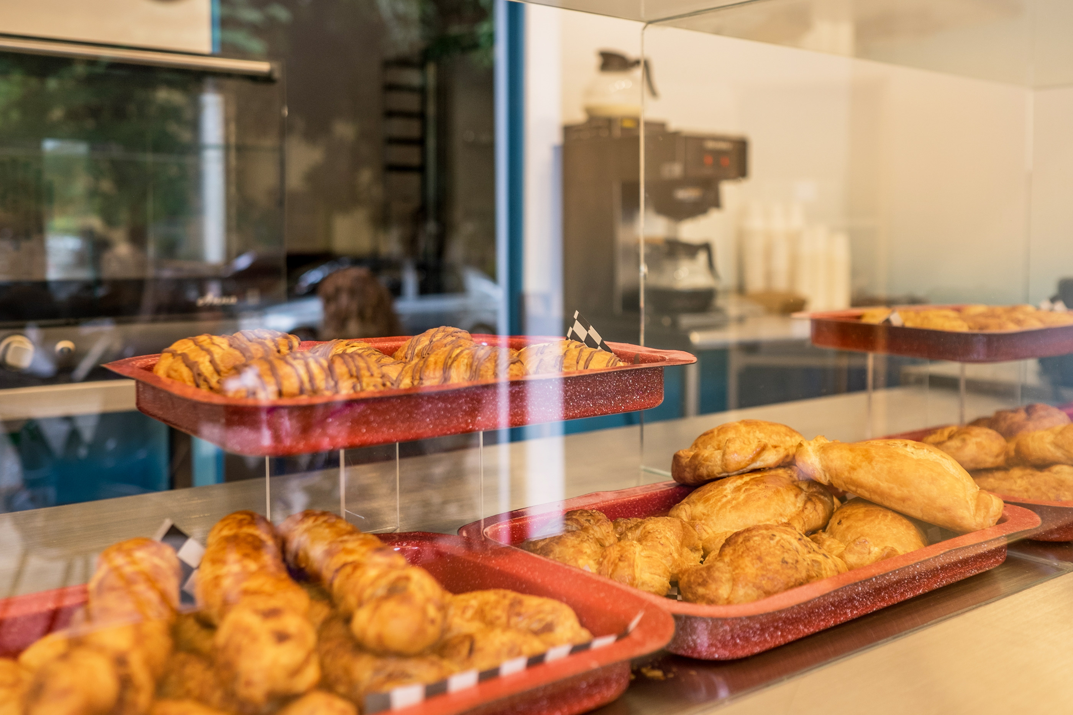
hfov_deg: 54.4
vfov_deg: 37.9
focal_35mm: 35
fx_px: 1043
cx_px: 536
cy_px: 358
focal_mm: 23
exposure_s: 1/125
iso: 320
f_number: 2.8
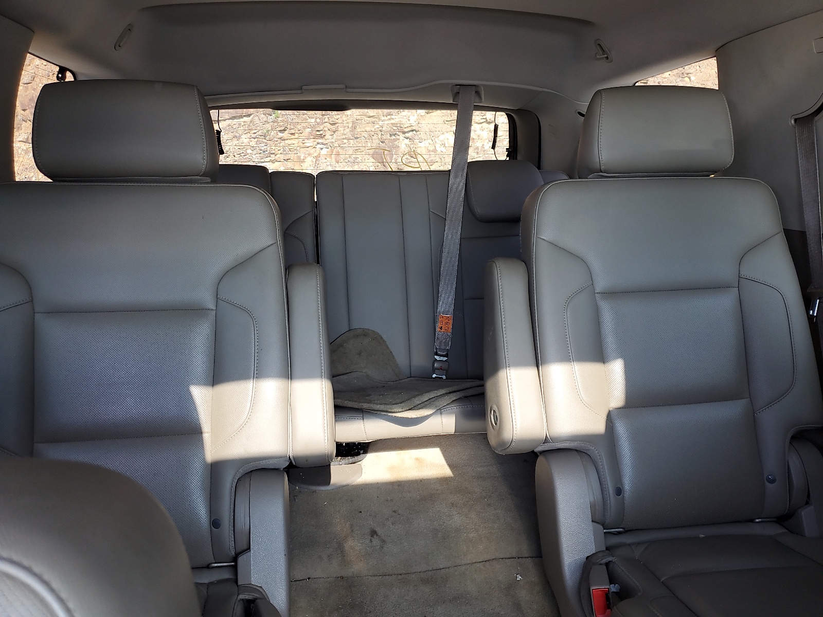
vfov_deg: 53.1
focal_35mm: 26
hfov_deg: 67.3
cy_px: 308
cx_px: 412
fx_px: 618
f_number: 1.5
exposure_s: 1/120
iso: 53
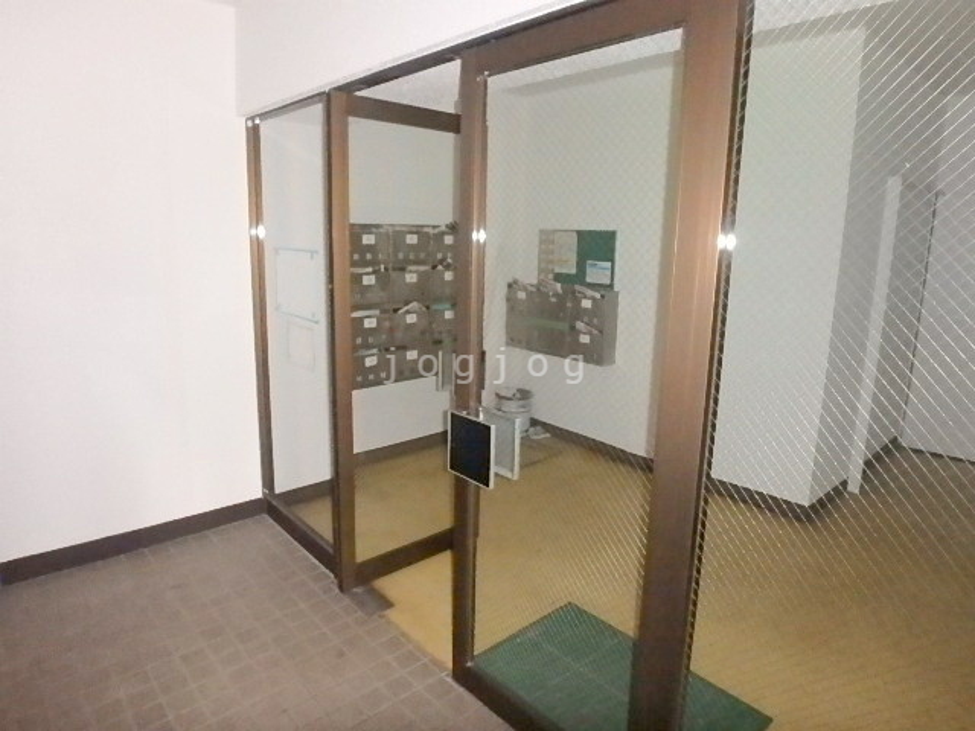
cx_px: 488
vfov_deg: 63.4
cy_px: 366
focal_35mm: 21
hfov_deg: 79.0
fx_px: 591
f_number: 3.5
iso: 125
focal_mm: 3.7
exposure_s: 1/30
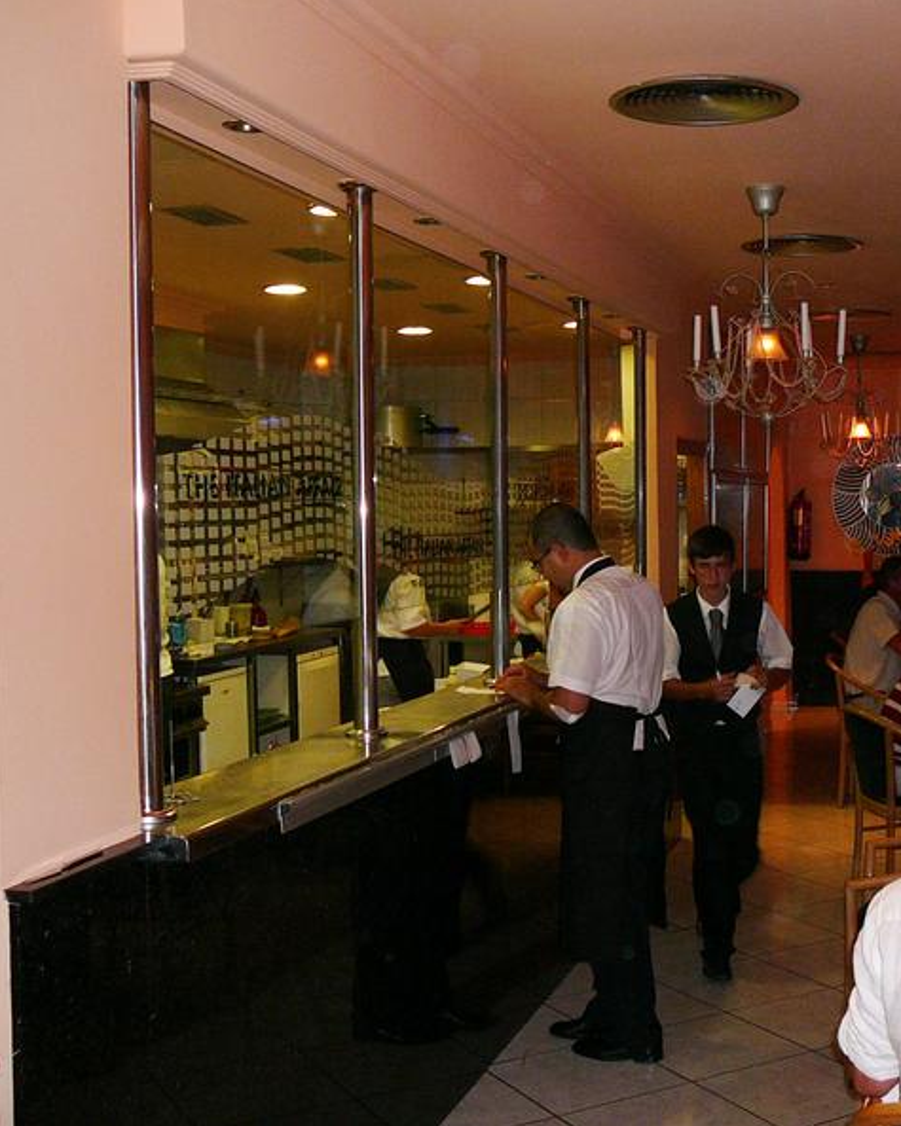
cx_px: 632
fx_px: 1534
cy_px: 561
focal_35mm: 46
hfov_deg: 32.3
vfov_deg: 40.3
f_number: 2.8
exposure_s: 1/30
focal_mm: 5.2
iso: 100
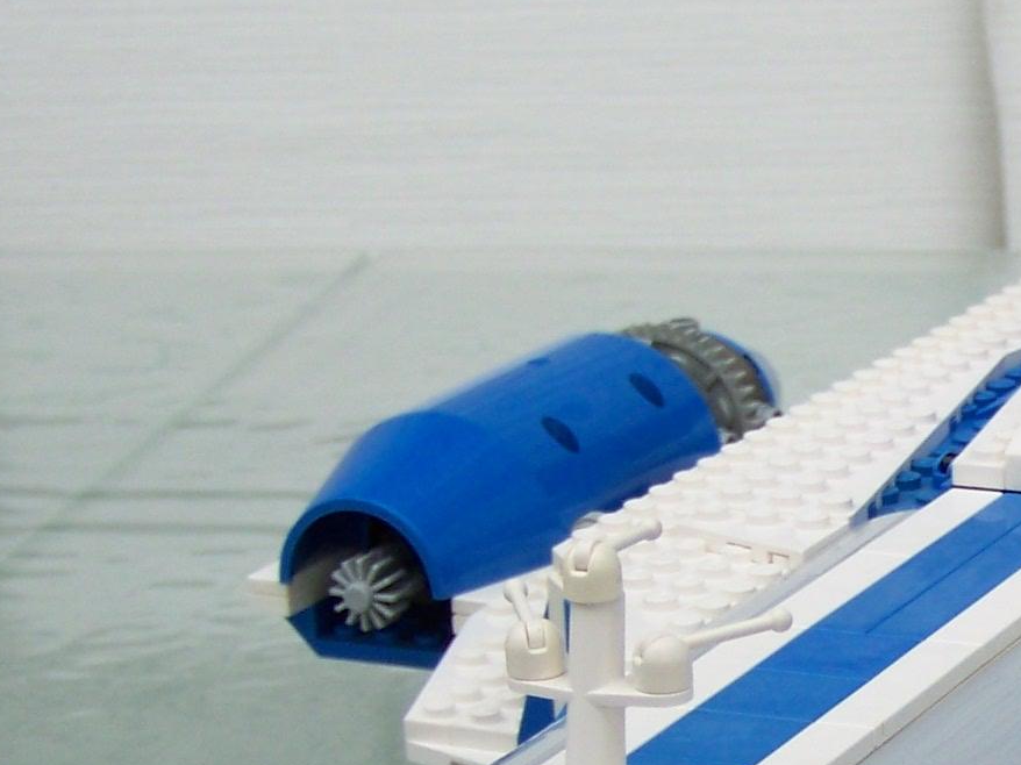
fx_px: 3922
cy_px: 722
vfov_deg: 11.1
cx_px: 1126
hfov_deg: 14.5
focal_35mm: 133
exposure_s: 1/200
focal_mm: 6.3
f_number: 2.8
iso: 64
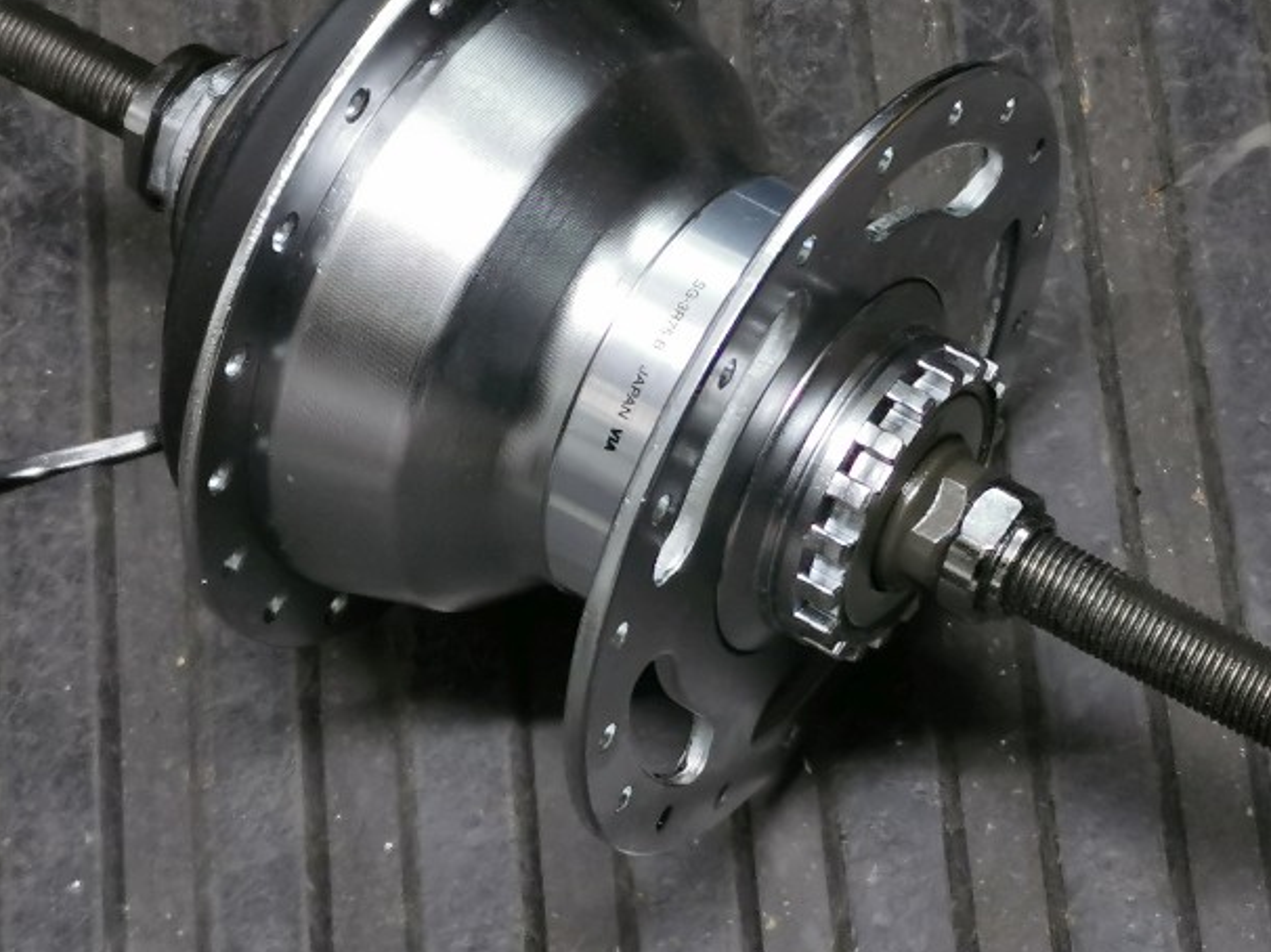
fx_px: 3927
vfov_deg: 13.8
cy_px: 415
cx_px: 636
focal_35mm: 107
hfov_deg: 18.4
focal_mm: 5.58
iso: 250
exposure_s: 1/50
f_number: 1.8
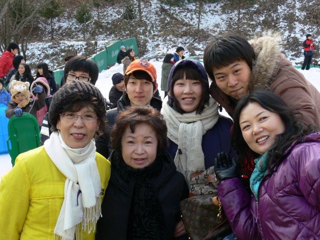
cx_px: 160
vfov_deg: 32.2
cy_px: 120
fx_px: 416
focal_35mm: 45
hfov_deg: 42.1
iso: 80
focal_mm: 9.6
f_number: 4.5
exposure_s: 1/125
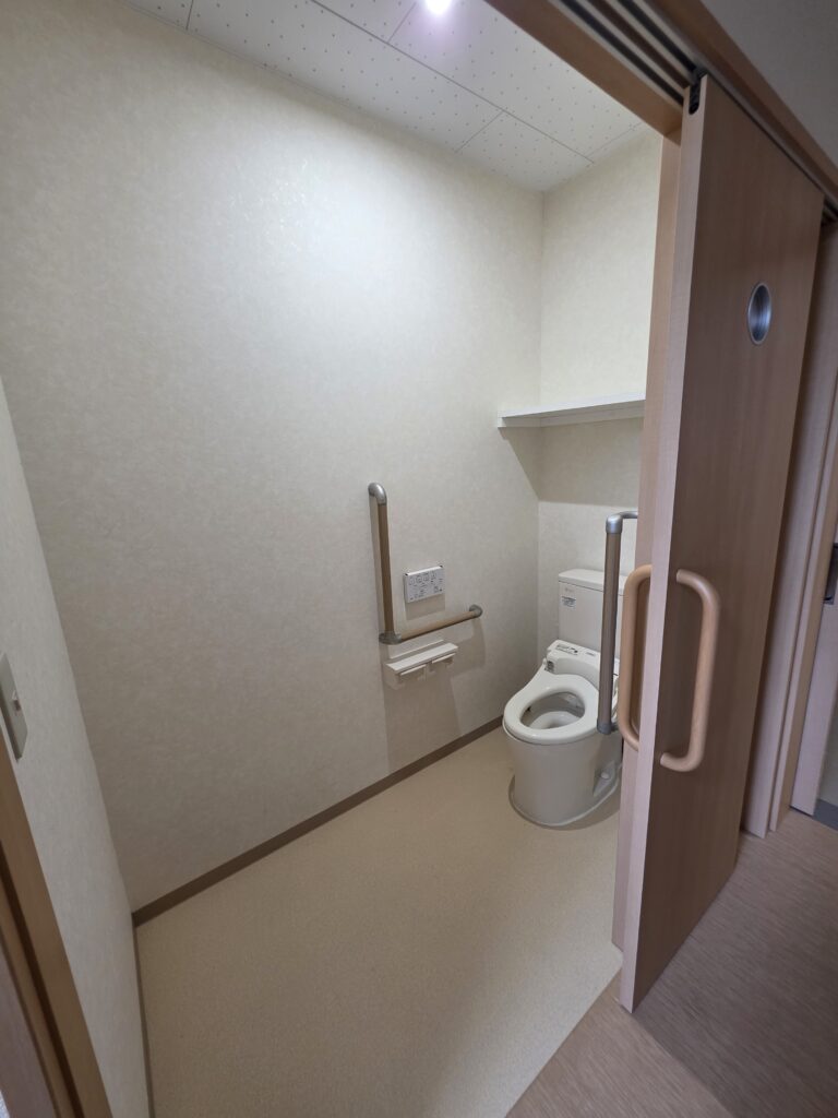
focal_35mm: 13
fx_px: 420
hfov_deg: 89.9
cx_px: 419
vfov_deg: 106.2
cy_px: 559
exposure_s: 1/50
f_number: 1.9
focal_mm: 2.2
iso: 200
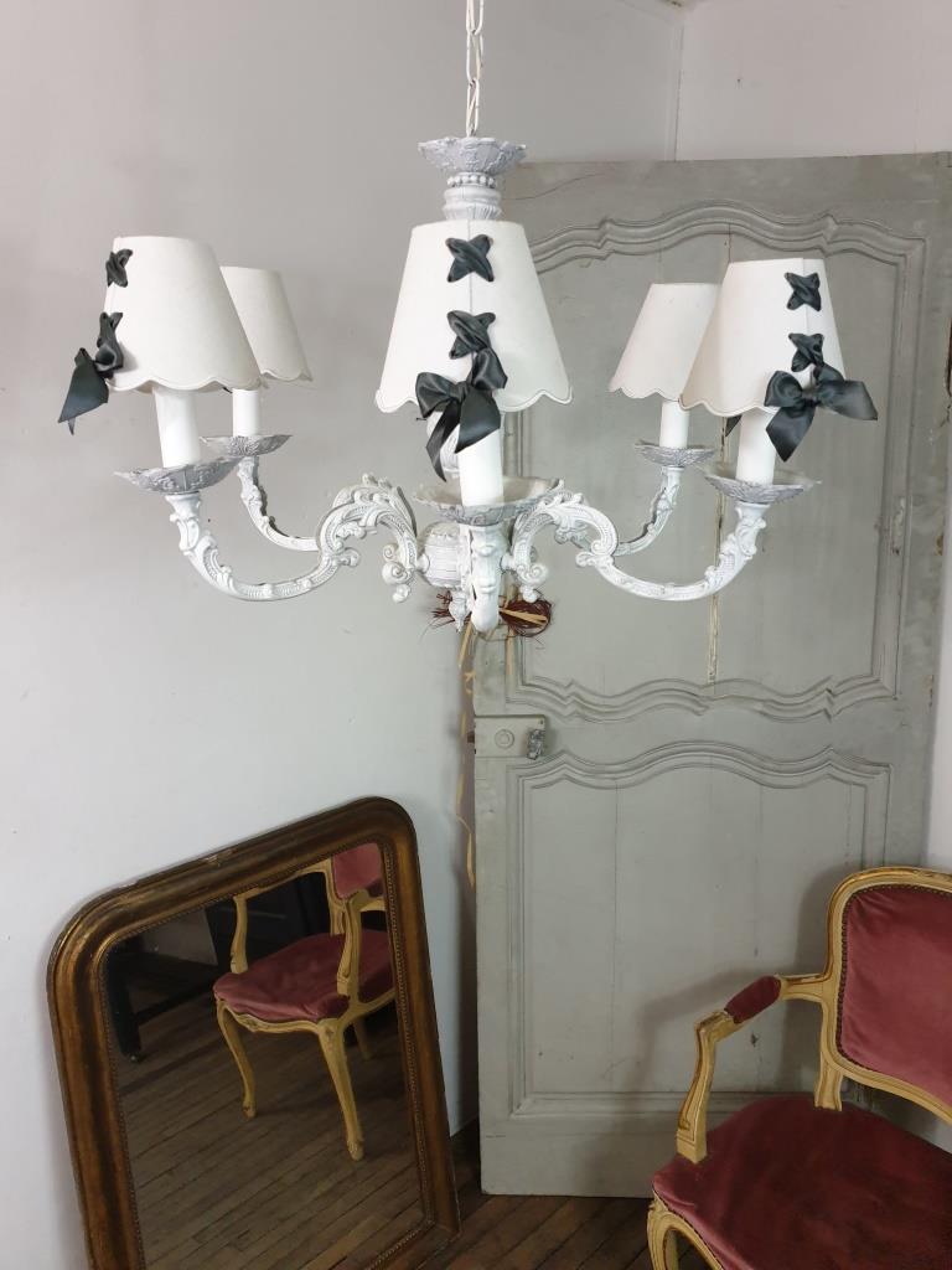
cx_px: 476
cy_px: 635
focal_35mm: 26
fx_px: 953
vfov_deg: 67.3
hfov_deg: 53.1
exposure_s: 1/50
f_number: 1.5
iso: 320
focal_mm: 4.3
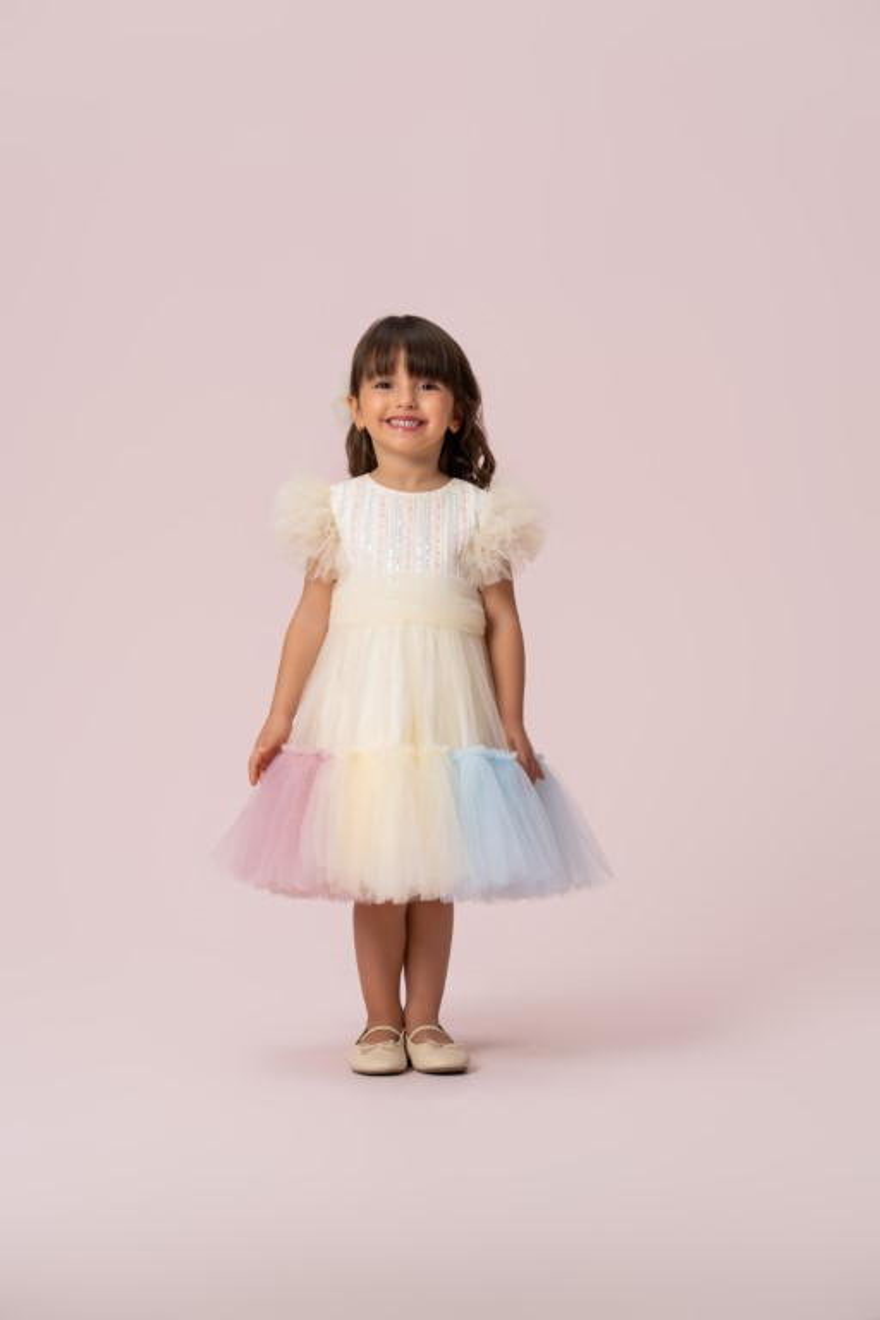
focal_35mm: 94
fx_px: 3446
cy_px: 660
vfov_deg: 21.7
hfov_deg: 14.6
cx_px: 440
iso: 100
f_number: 7.1
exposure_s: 1/125
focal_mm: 94
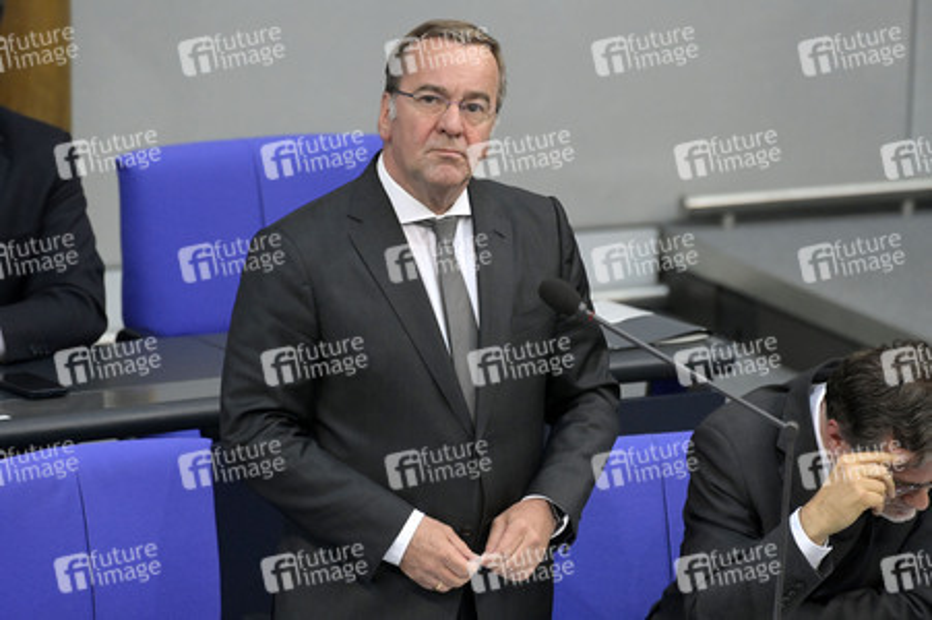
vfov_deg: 3.3
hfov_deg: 5.0
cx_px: 466
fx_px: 10606
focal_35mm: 410
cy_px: 310
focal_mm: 410
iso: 10000
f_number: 6.3
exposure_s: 1/400
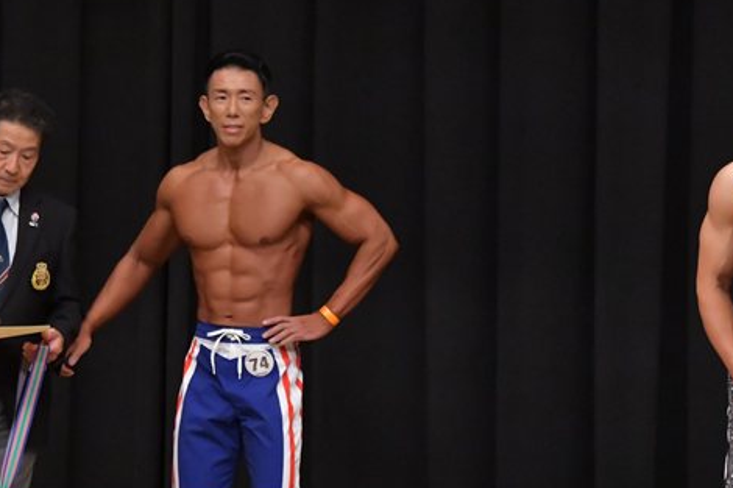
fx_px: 8060
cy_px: 355
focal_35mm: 396
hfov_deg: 5.2
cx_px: 213
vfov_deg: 3.5
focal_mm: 160
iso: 6400
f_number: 5.6
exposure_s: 1/400
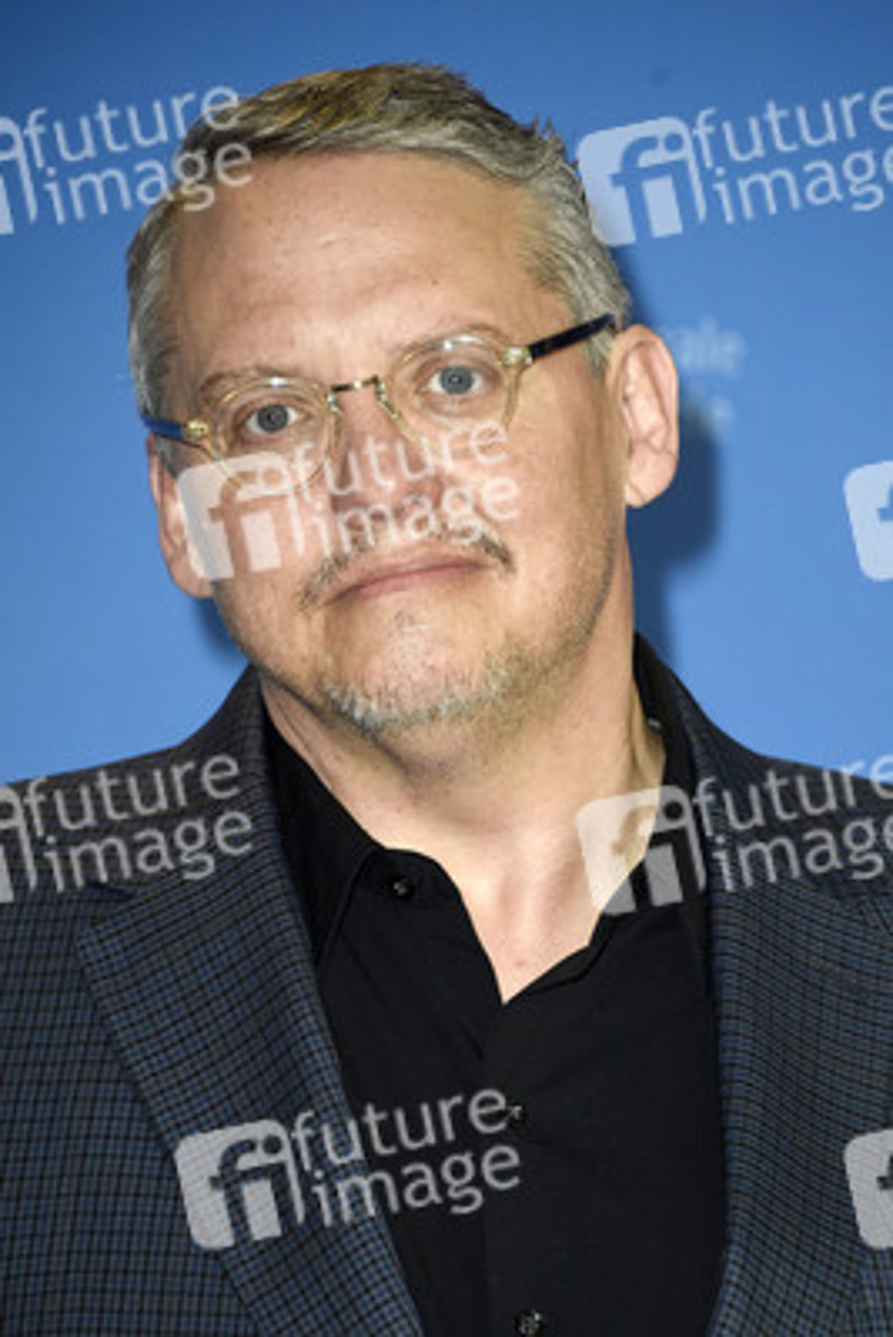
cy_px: 668
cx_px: 446
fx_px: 9293
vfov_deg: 8.2
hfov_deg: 5.5
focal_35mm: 250
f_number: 5.6
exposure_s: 1/160
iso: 640
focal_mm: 250
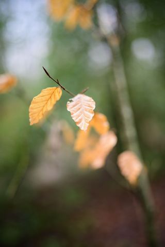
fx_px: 241
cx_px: 82
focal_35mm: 35
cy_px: 124
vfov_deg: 54.5
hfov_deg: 37.8
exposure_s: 1/800
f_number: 1.2
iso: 400
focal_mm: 35
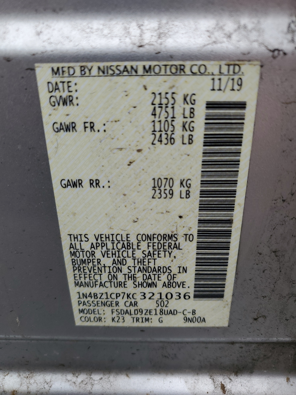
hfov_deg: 53.1
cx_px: 148
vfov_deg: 67.3
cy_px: 198
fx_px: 296
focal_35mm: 26
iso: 50
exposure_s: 1/400
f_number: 1.5
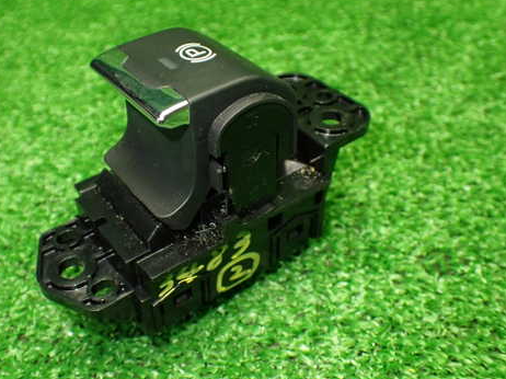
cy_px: 160
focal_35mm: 39
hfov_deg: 47.7
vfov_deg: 36.7
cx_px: 210
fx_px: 570
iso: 800
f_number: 2.3
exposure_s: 1/125
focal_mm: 5.4
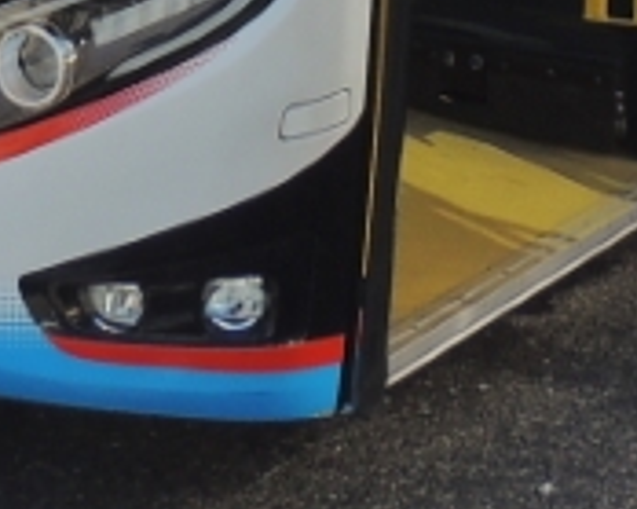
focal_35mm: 161
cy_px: -784
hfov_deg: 12.0
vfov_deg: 8.6
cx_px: 344
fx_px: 3034
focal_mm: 4.9
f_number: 3.1
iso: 100
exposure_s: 1/400
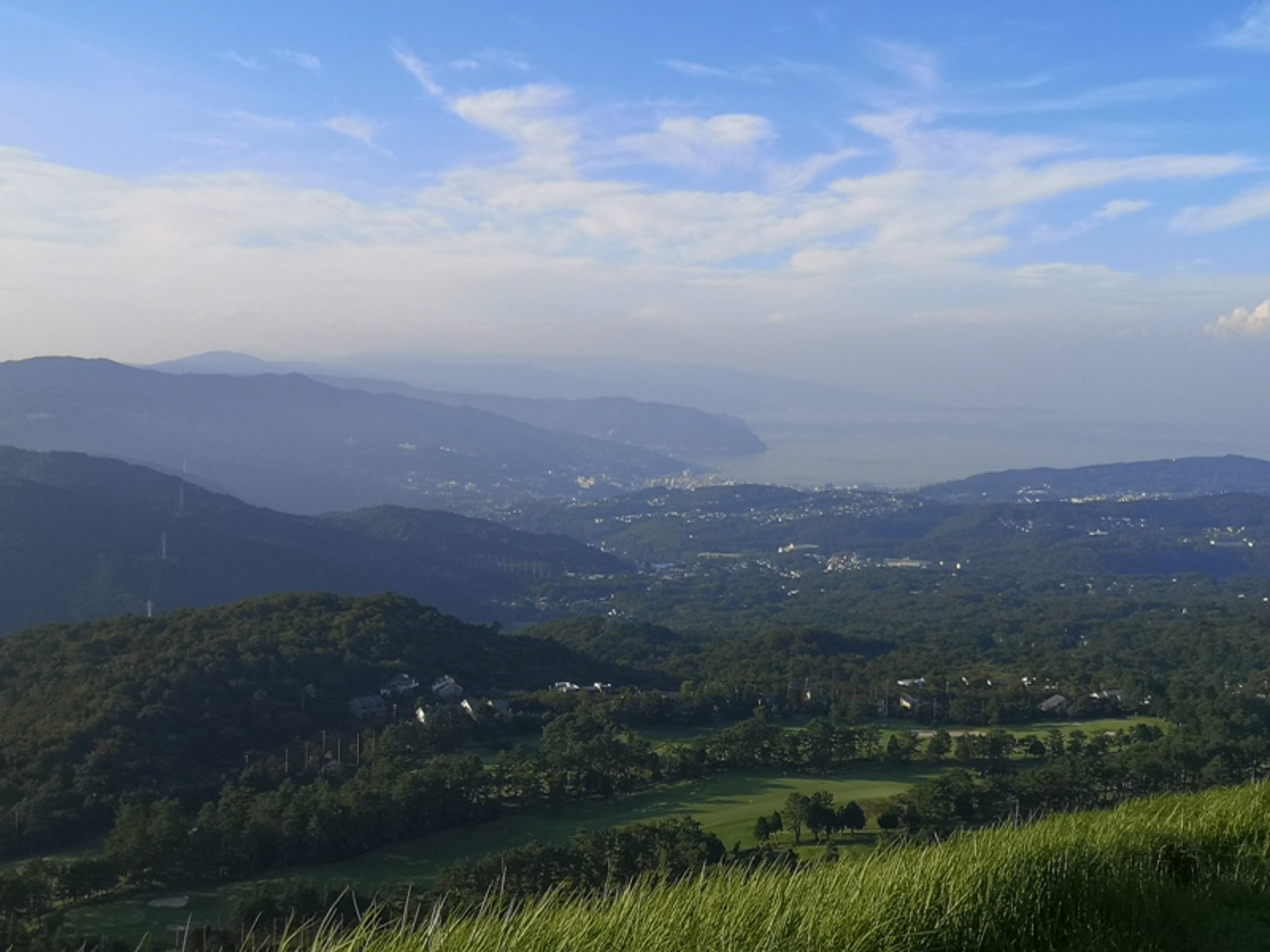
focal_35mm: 41
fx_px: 1504
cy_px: 476
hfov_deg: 45.8
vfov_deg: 35.1
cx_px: 635
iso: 50
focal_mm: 3.95
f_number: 1.8
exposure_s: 1/1976
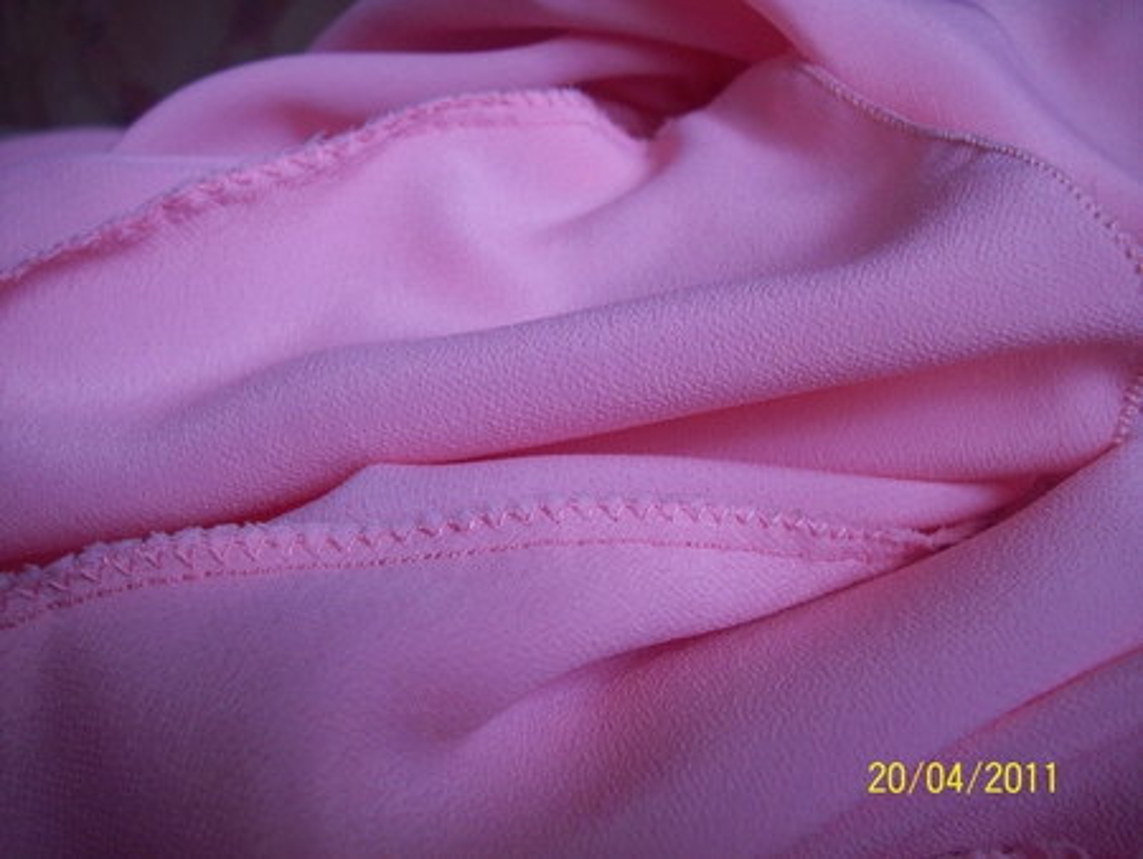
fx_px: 1222
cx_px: 572
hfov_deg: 50.1
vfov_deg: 38.7
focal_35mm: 37
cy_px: 430
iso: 80
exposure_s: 1/46.8
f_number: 2.8
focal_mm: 6.2
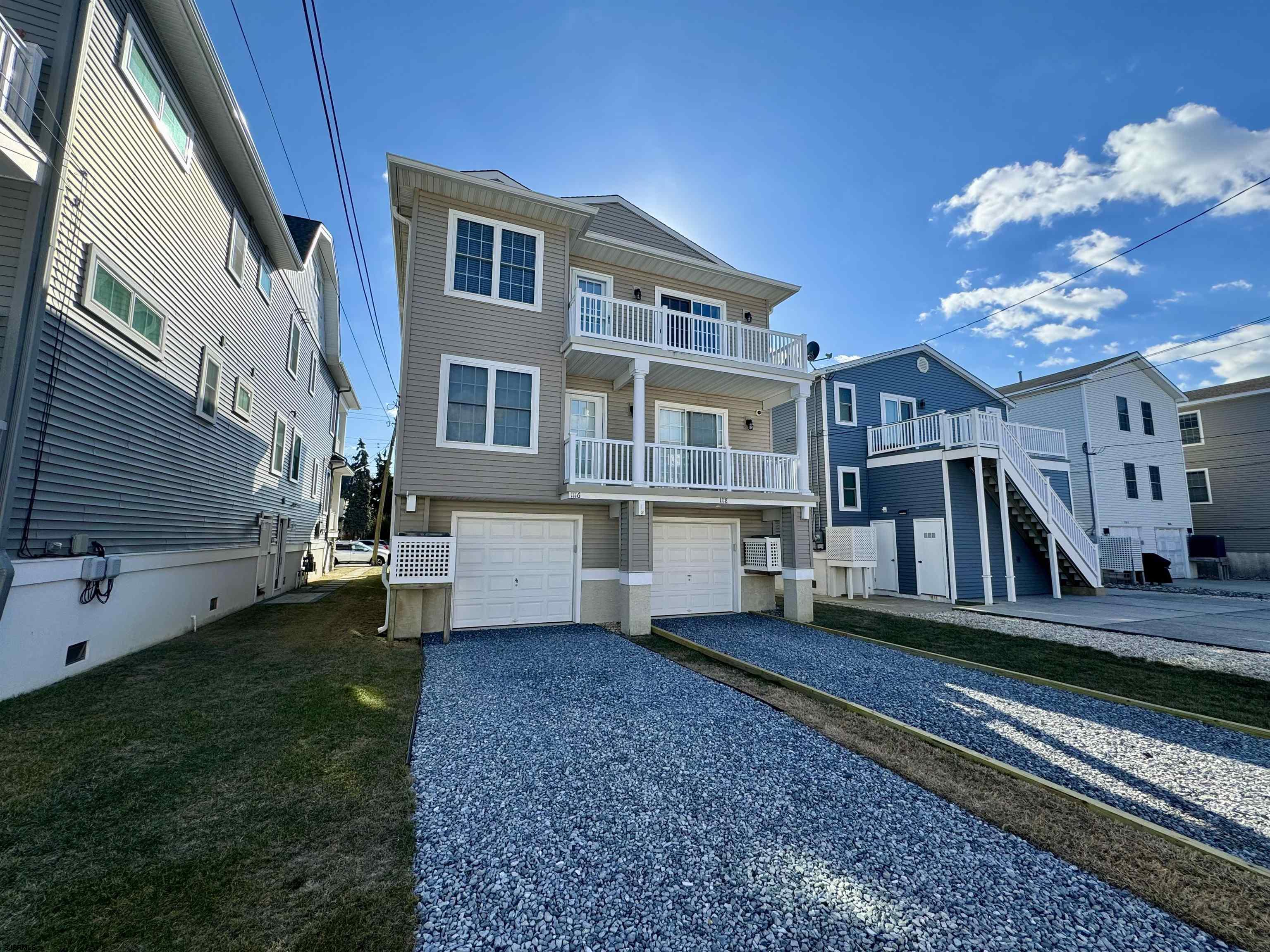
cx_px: 635
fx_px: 514
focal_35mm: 14
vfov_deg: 85.7
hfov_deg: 102.1
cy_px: 476
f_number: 2.2
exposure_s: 1/1178
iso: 50
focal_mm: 2.22
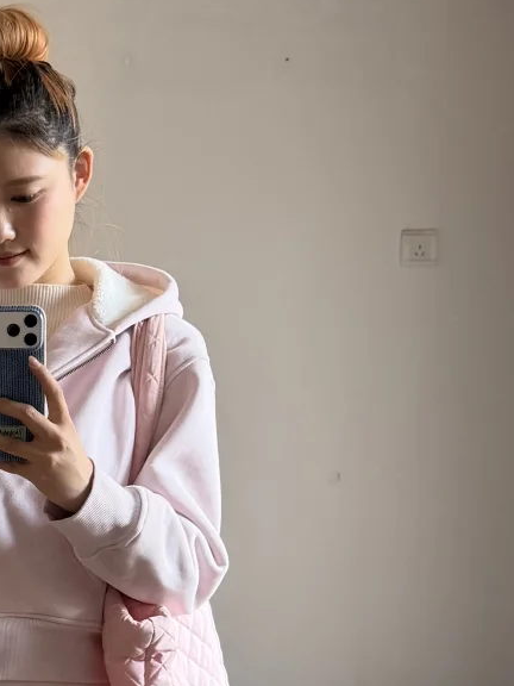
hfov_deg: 23.0
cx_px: -51
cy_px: 747
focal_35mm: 60
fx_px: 1188
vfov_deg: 29.2
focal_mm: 6.76
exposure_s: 1/113
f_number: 1.78
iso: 200
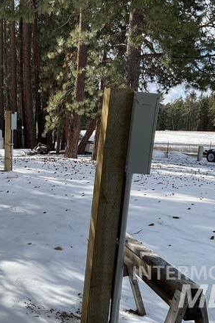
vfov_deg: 44.5
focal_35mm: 44
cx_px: 67
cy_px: 173
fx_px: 395
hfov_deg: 30.2
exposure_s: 1/1412
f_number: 1.8
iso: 16
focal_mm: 3
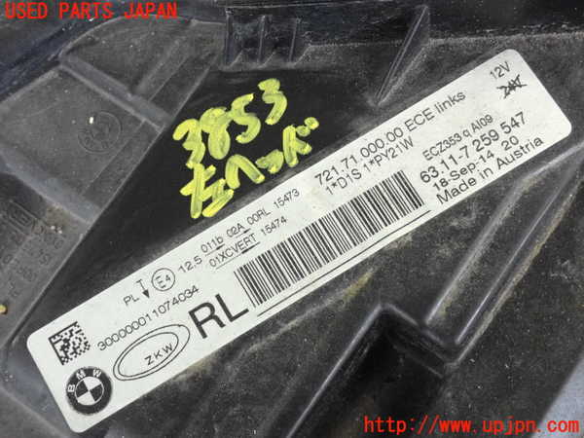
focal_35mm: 54
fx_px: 911
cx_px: 292
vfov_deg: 27.0
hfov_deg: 35.5
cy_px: 219
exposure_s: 1/125
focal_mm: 9.65
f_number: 3.3
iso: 1600
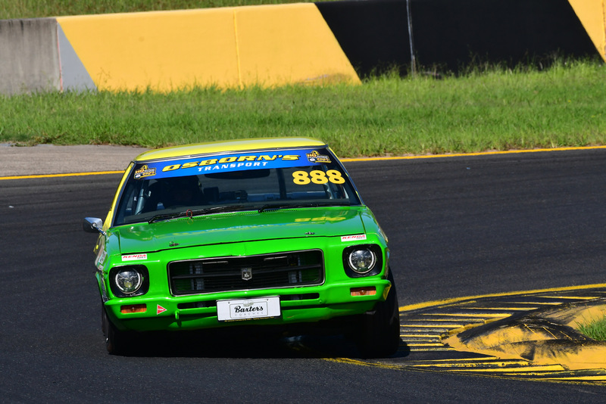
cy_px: 202
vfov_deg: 2.6
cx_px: 303
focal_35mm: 525
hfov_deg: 3.9
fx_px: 8840
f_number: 13
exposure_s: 1/640
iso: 400
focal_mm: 350
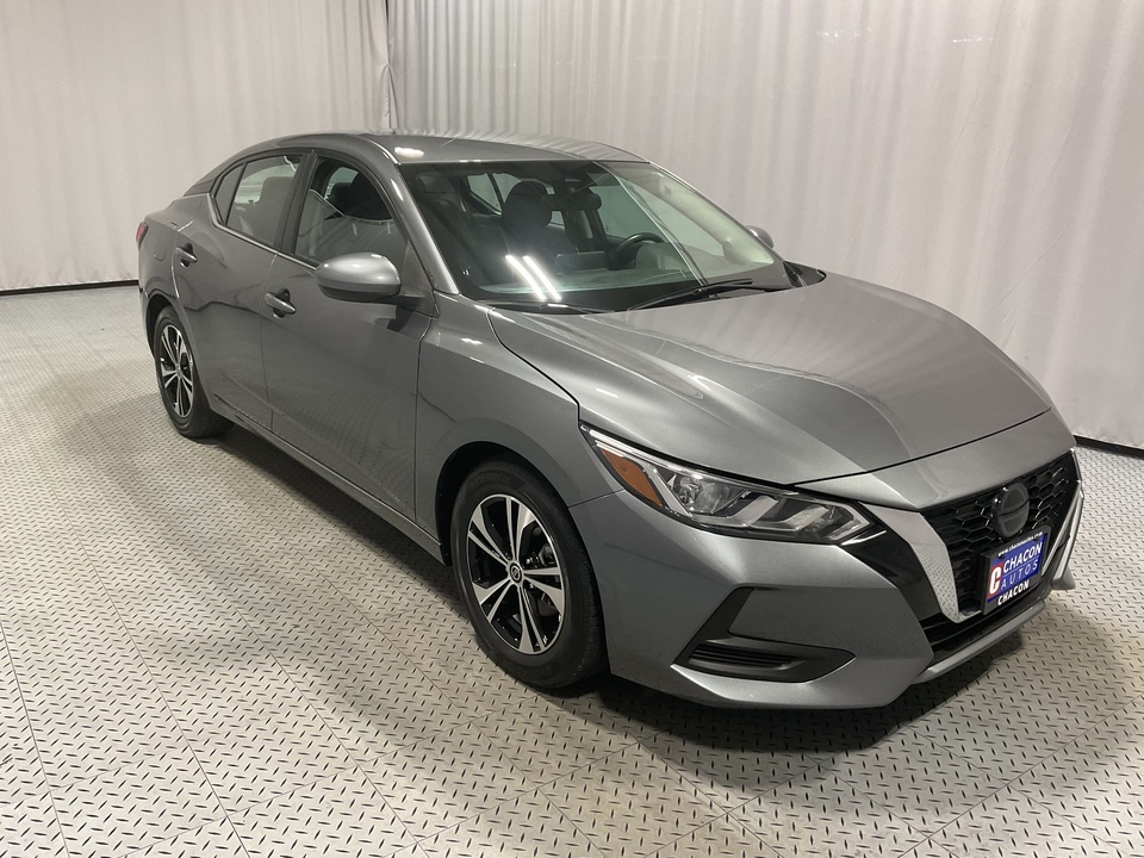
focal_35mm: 29
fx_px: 958
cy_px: 429
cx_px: 572
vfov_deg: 48.2
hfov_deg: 61.7
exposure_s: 1/60
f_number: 1.8
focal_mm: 3
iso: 80
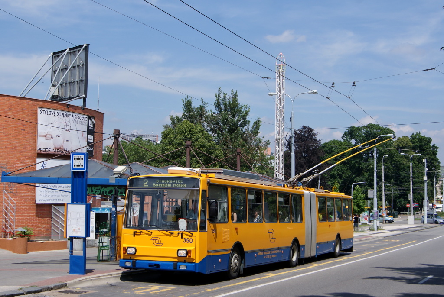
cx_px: 222
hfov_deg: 24.6
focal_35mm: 82
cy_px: 148
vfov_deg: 16.6
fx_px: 1019
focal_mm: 55
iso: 100
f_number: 9
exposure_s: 1/320
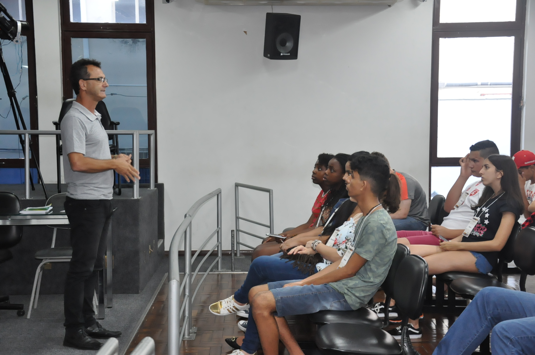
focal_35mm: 52
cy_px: 178
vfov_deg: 25.7
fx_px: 779
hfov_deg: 37.9
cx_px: 268
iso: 2000
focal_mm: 35
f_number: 5
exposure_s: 1/125
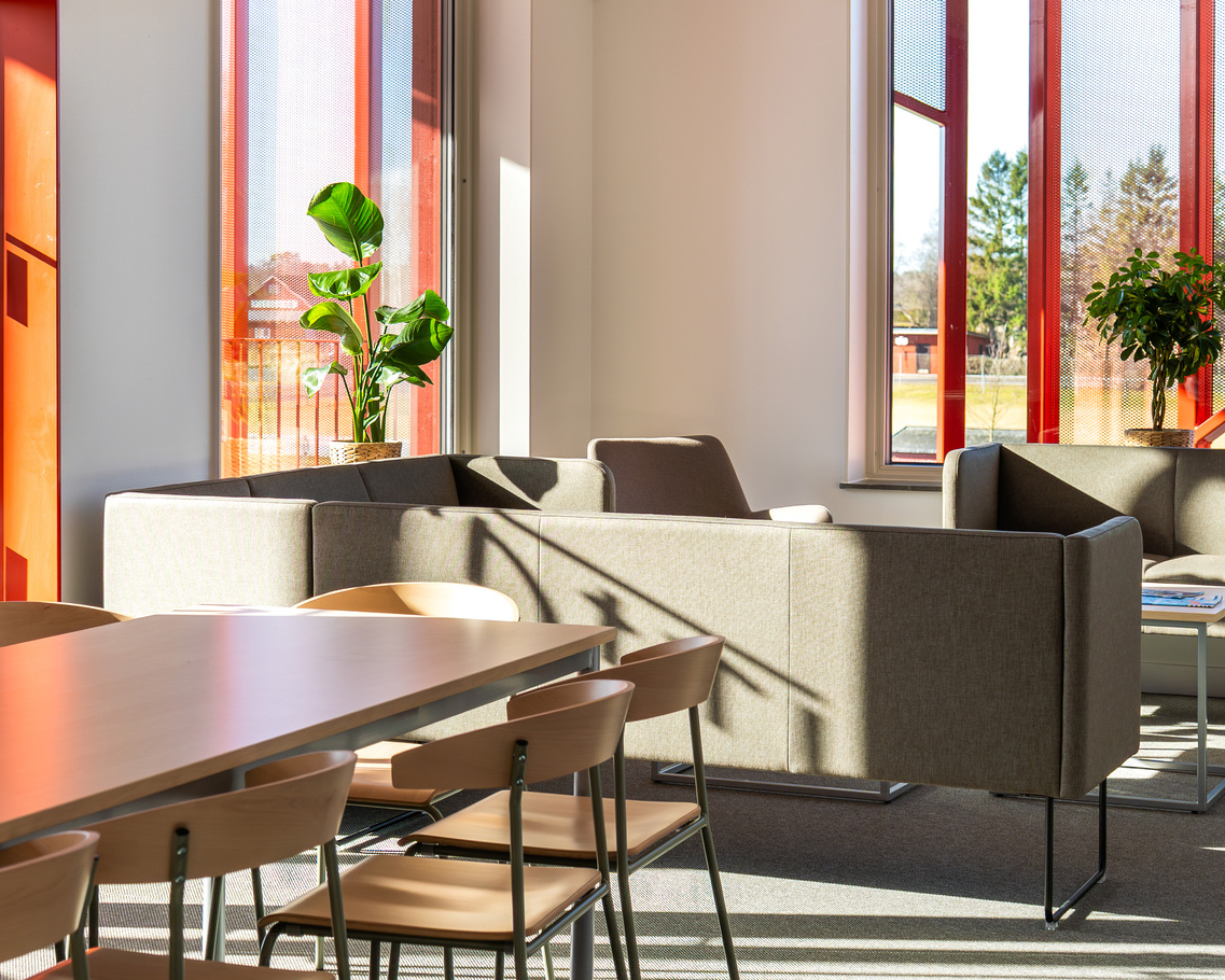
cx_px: 528
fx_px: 2393
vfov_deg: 23.1
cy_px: 422
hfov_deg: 28.7
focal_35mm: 66
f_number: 5.6
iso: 100
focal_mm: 40
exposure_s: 1/100
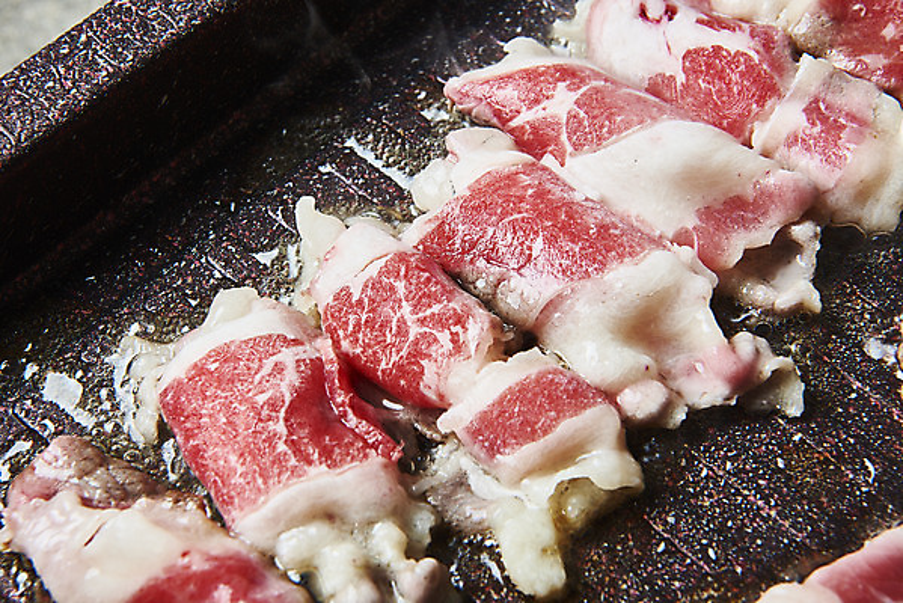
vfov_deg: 19.5
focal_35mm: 70
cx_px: 452
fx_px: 1757
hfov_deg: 28.8
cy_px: 302
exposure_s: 1/125
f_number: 16
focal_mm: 70
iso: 100
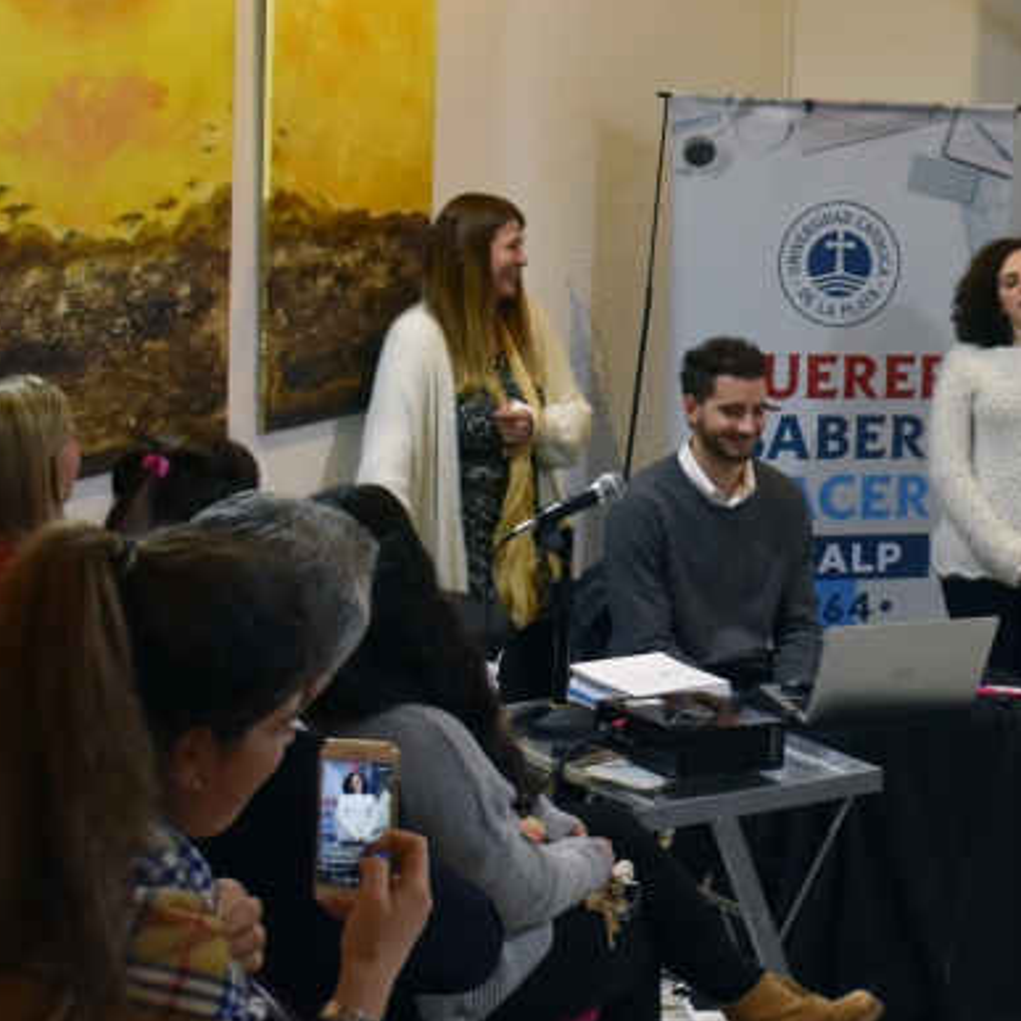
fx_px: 3041
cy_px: 365
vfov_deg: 19.0
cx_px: 1161
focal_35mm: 91
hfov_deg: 18.3
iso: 800
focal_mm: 27
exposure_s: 1/100
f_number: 5
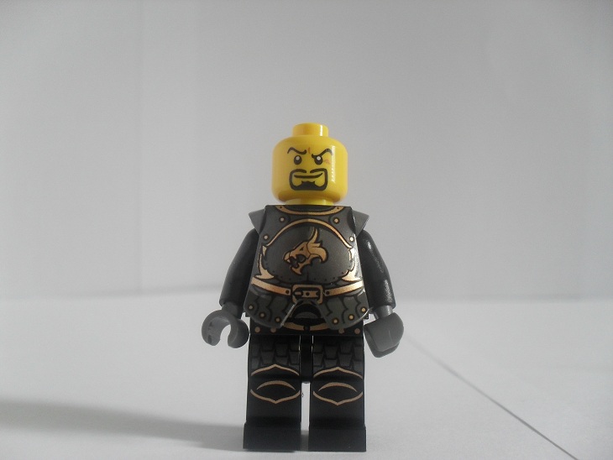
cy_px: 230
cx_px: 306
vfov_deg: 40.7
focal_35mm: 35
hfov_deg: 52.6
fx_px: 620
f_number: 3.2
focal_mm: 6.3
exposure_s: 1/15
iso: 200
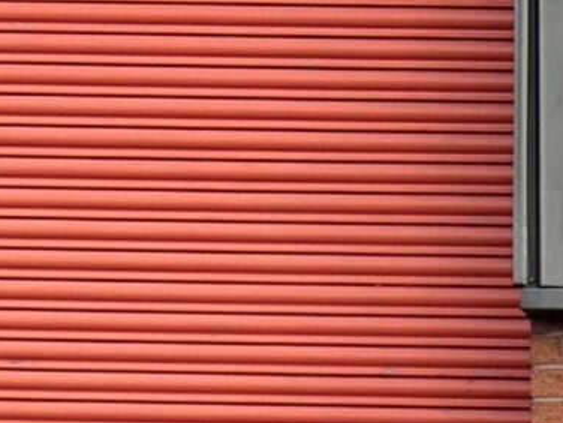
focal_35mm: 177
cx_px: 1002
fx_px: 2879
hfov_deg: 10.5
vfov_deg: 7.1
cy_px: 1438
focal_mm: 5.7
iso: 50
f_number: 1.5
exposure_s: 1/607
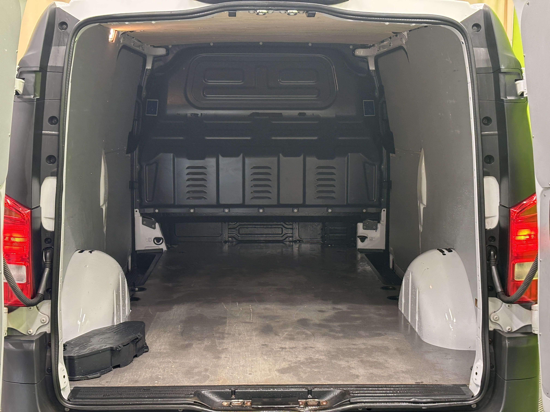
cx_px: 275
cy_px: 206
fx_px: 826
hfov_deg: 36.8
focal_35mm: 52
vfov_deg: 28.0
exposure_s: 1/33
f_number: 1.6
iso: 200
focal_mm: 5.96
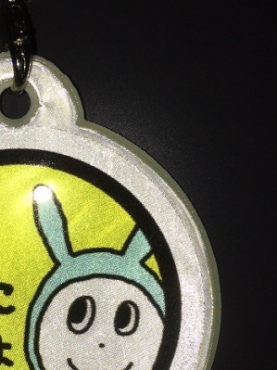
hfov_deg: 23.4
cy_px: 255
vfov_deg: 30.9
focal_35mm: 62
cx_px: 67
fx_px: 662
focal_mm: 4.15
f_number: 2.2
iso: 25
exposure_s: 1/1832
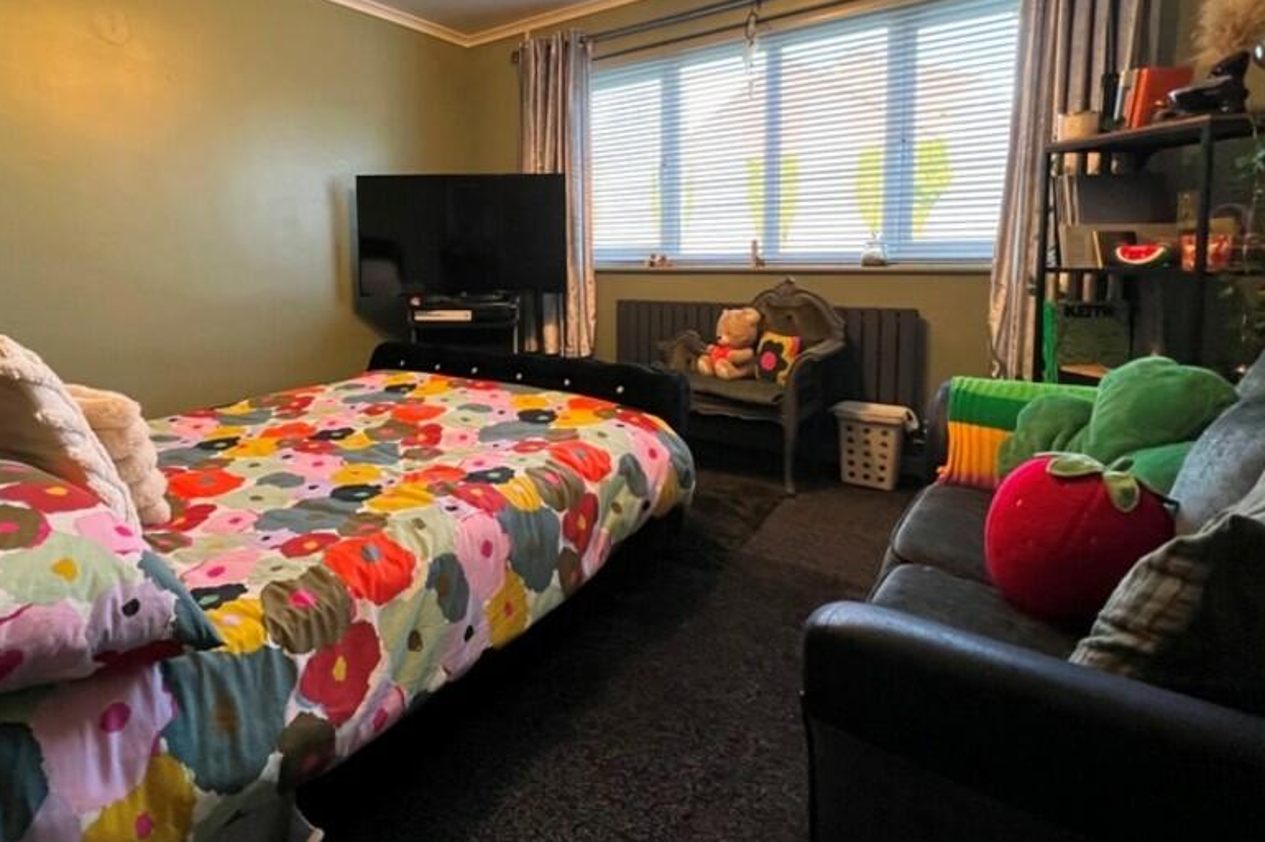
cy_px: 311
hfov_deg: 88.6
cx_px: 493
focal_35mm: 18
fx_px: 632
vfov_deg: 66.3
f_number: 1.8
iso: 320
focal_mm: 1.57
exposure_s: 1/50
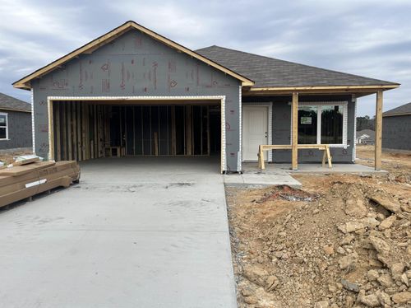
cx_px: 206
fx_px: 308
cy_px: 154
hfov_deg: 67.4
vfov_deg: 53.0
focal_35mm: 26
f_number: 1.6
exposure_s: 1/1862
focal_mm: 5.1
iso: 50
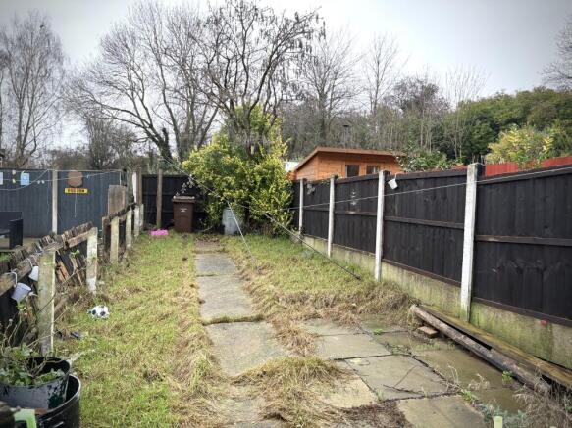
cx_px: 286
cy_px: 214
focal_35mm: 26
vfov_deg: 53.0
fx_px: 430
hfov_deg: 67.3
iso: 100
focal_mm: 5.96
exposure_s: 1/121
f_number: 1.6
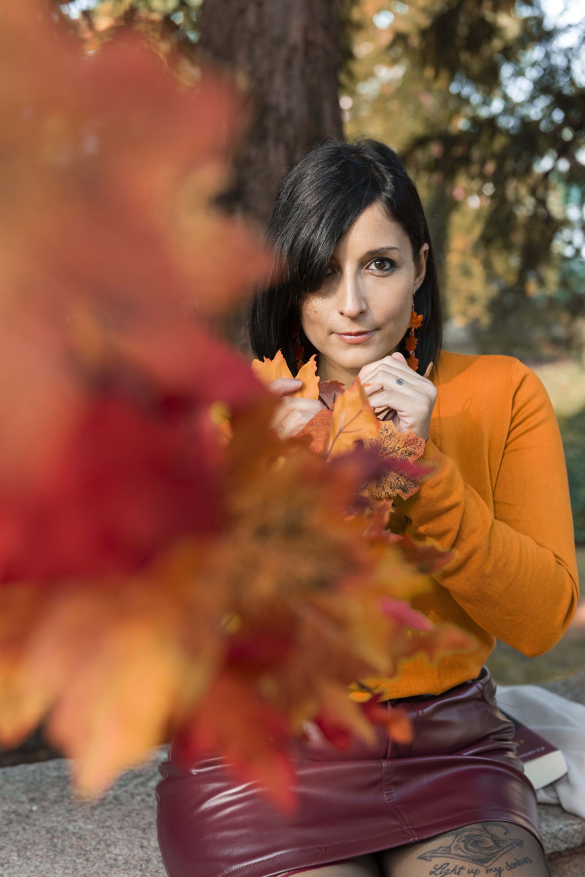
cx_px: 292
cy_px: 438
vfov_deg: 34.5
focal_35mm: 58
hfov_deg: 23.4
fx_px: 1412
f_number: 4
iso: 800
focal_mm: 58
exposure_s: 1/200
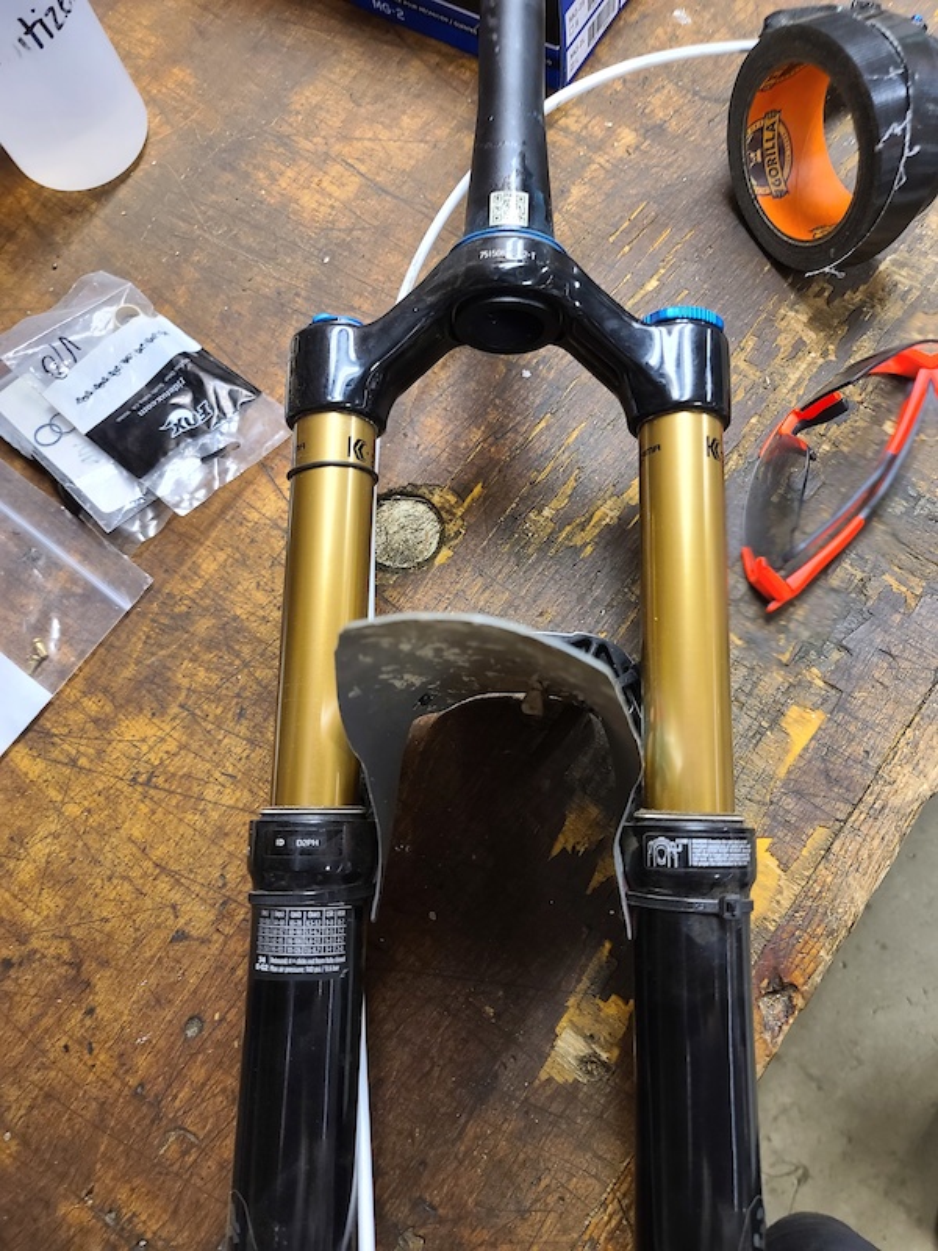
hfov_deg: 54.9
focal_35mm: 25
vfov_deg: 69.4
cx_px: 469
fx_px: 903
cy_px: 626
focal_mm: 7
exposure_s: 1/39
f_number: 1.8
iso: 200
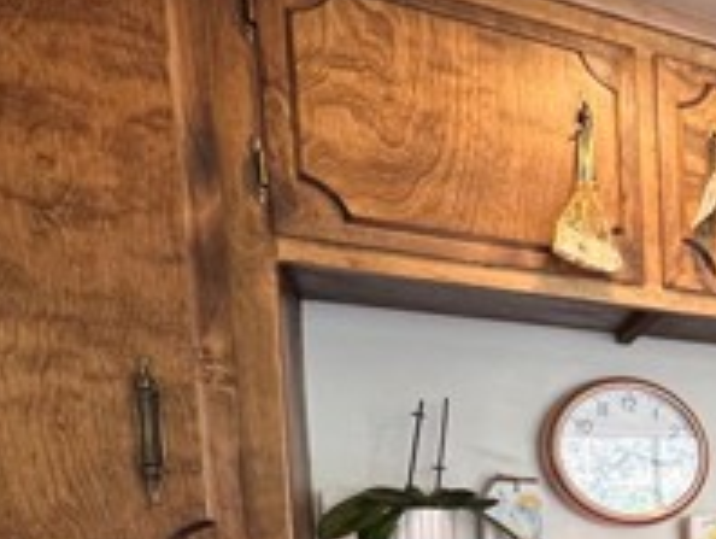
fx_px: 870
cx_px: 1128
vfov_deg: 30.9
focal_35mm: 42
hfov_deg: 27.0
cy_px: 586
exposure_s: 1/60
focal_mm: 1.57
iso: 160
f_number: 1.8
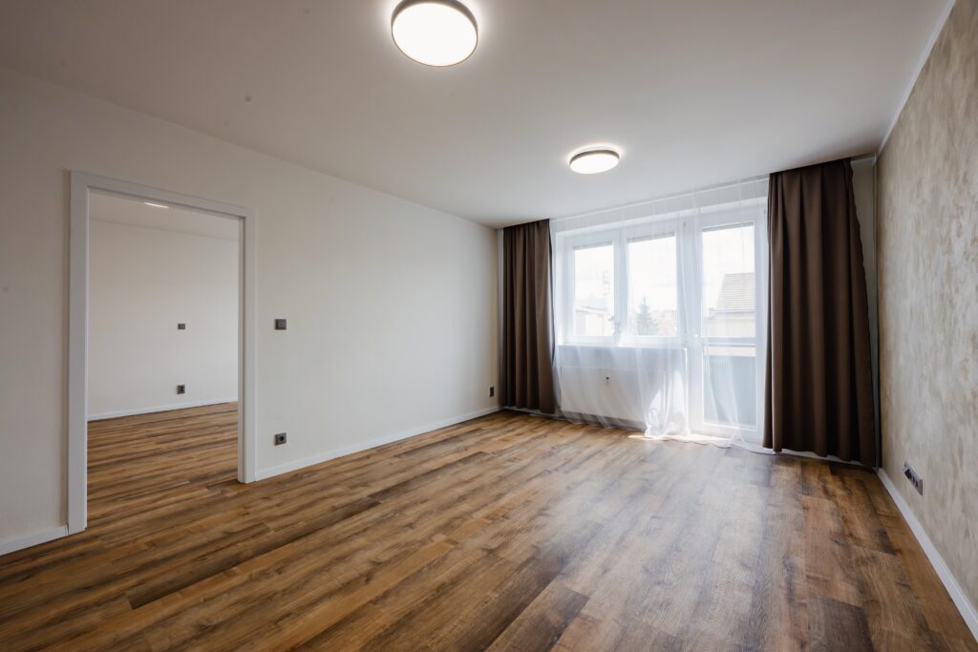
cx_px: 489
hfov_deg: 104.2
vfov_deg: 81.2
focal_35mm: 14
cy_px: 326
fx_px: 380
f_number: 11
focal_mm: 14
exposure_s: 1/125
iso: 800
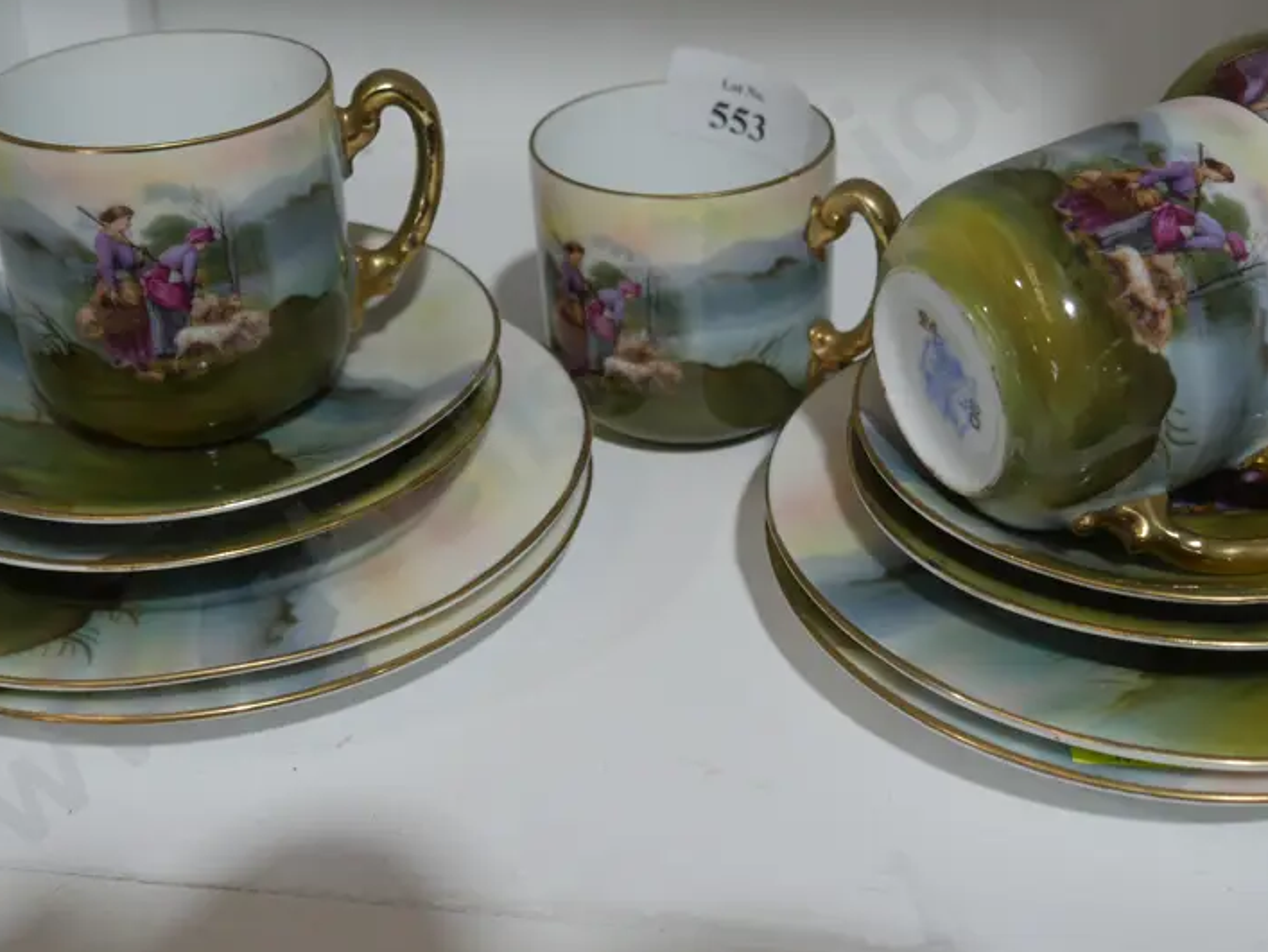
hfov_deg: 34.9
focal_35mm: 55
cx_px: 721
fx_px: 2016
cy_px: 277
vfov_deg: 26.3
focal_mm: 19
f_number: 4.1
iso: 200
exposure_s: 1/80
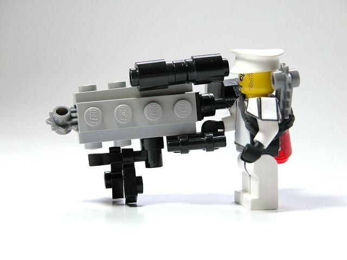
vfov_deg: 12.8
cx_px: 174
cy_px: 130
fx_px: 1163
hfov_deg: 17.0
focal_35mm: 116
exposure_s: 1/55.3
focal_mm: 29.5
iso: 100
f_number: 3.7
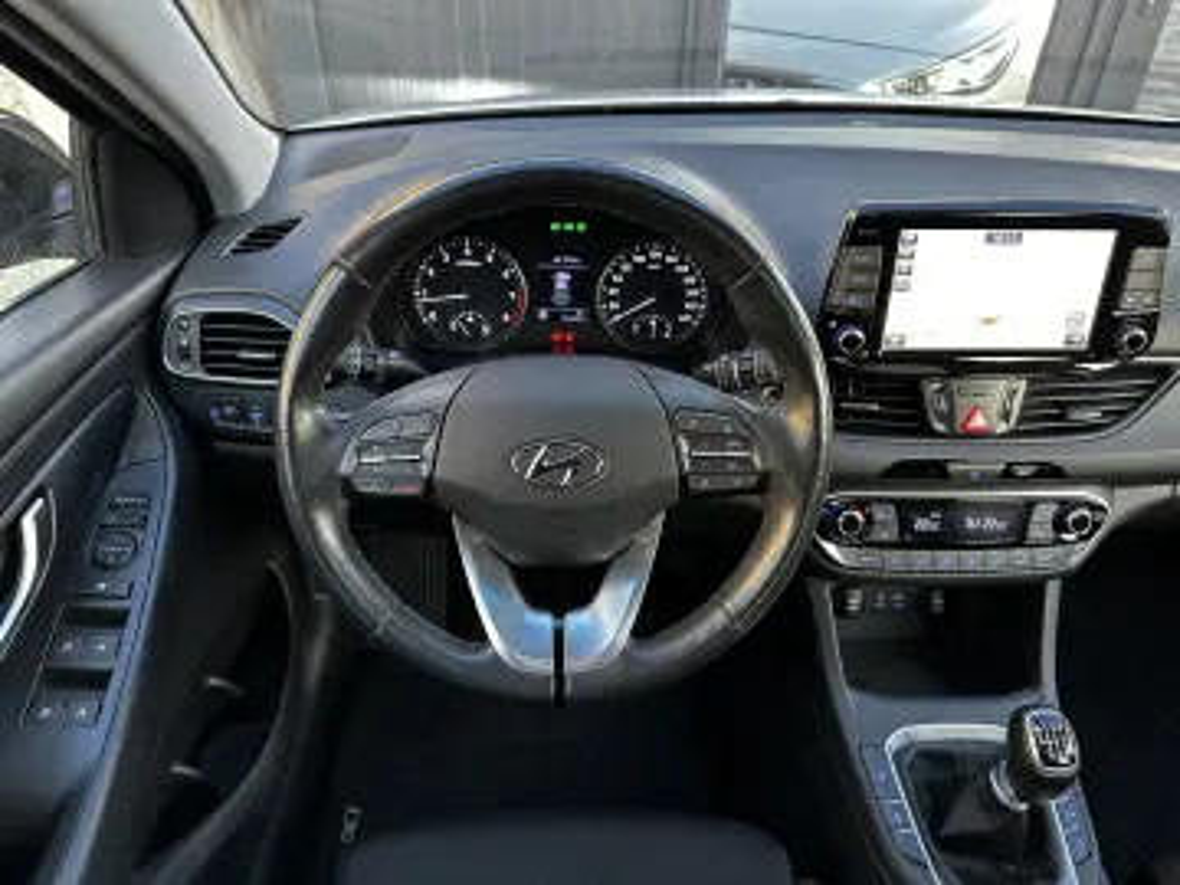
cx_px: 590
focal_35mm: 24
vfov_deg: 56.8
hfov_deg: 71.6
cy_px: 442
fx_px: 818
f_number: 1.78
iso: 250
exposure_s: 1/60
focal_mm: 6.86
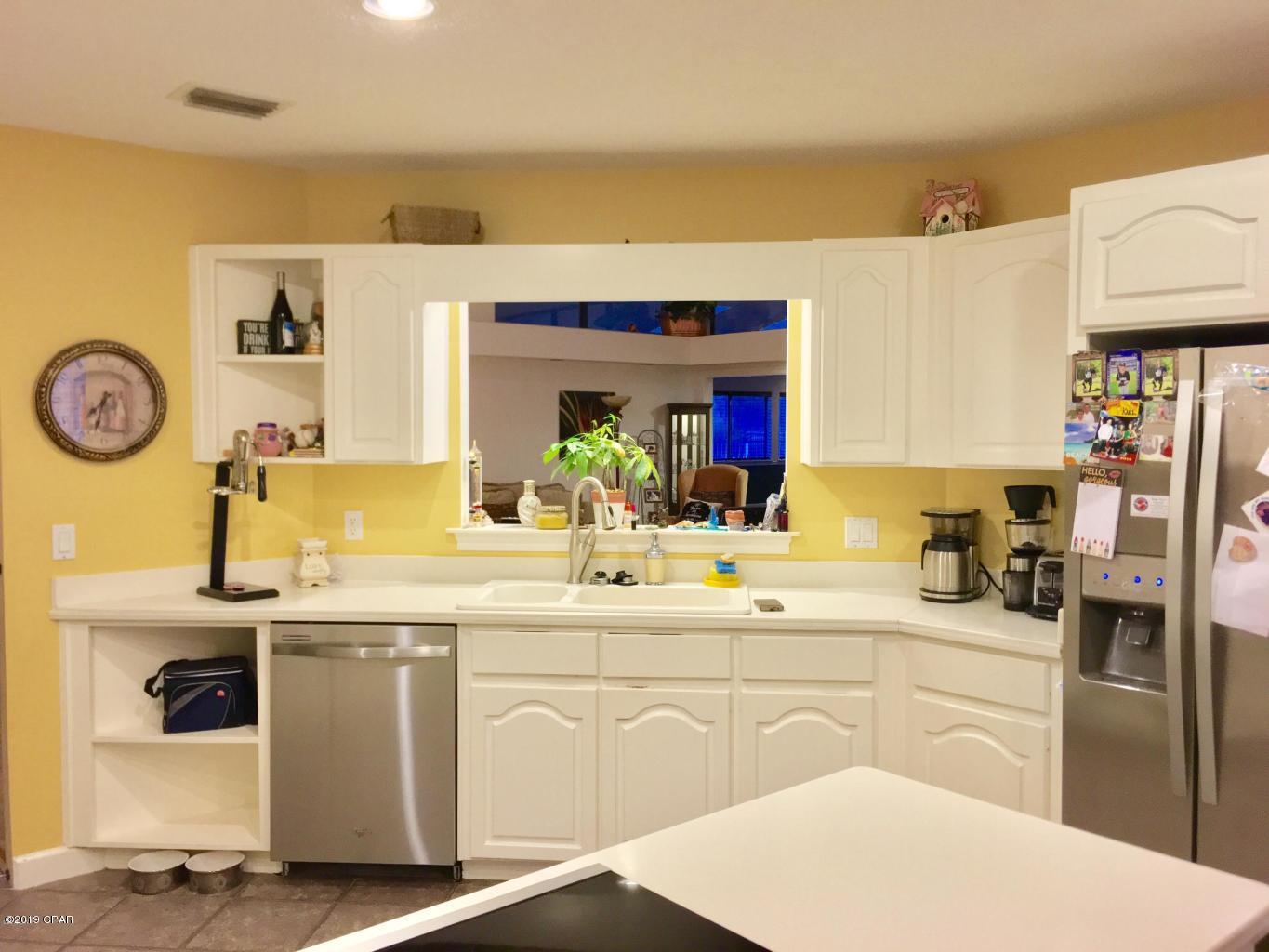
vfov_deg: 48.2
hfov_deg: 61.7
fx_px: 1063
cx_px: 634
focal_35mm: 29
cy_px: 476
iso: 125
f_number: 2.2
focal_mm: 4.15
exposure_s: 1/30
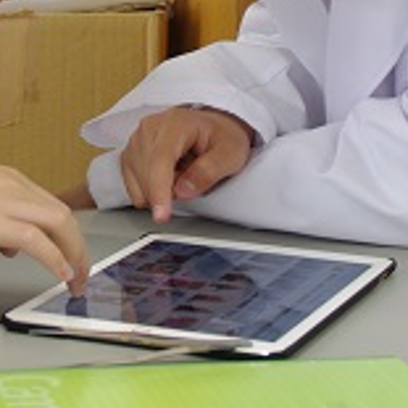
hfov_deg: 10.8
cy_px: -16
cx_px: 84
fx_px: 2147
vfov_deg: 10.7
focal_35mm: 161
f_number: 4
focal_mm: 33
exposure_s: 1/60
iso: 400
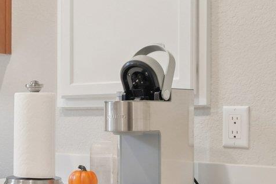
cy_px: 99
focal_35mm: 65
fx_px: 498
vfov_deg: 20.9
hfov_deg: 27.5
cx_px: -48
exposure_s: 1/6
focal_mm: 10
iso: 400
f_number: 8
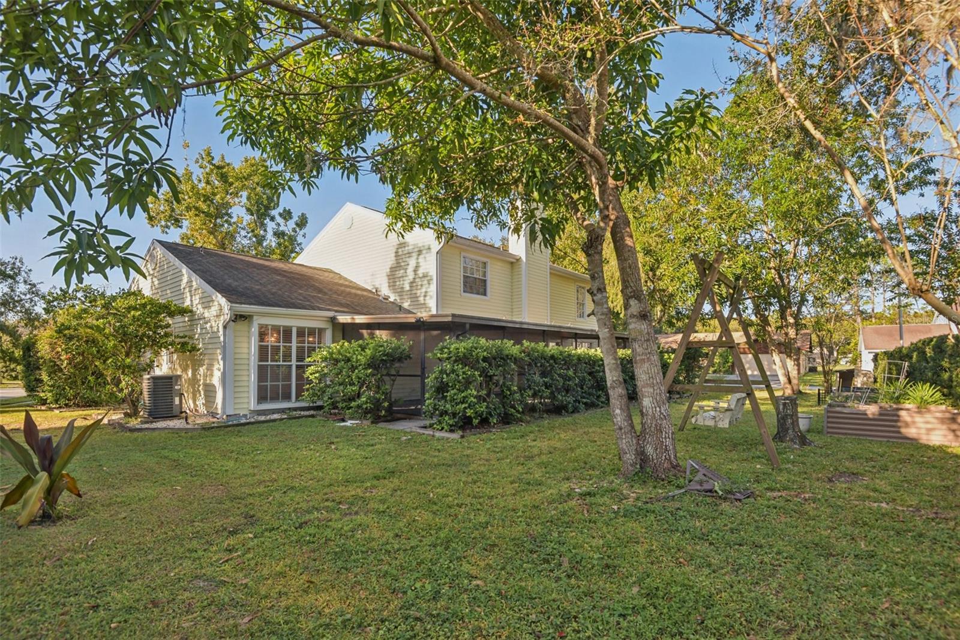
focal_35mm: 16
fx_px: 427
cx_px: 480
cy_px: 320
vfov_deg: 73.7
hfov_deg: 96.7
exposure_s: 1/160
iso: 400
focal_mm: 16
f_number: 8
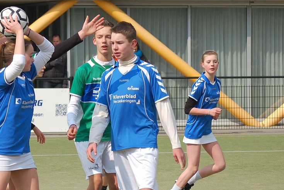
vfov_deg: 8.2
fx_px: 1317
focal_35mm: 167
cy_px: 104
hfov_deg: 12.3
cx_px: 142
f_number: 4.5
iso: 200
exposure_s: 1/1250
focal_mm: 80
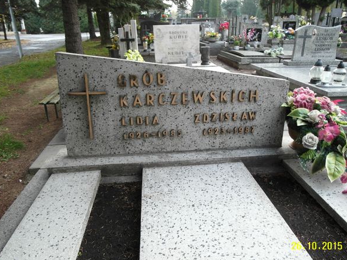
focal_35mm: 26
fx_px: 261
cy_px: 135
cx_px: 181
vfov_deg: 53.0
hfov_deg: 67.3
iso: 100
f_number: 2.8
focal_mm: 5.2
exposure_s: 1/45
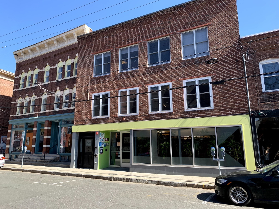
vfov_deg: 53.1
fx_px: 210
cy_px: 104
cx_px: 140
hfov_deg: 67.3
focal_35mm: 26
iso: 25
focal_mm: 4.25
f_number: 1.8
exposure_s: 1/696
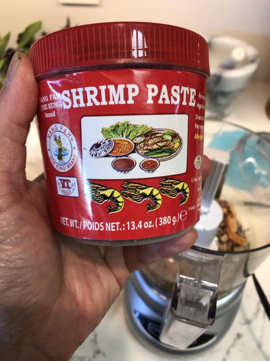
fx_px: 291
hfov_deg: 49.7
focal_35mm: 28
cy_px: 180
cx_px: 135
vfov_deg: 63.4
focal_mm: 3.99
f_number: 1.8
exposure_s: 1/20
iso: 40
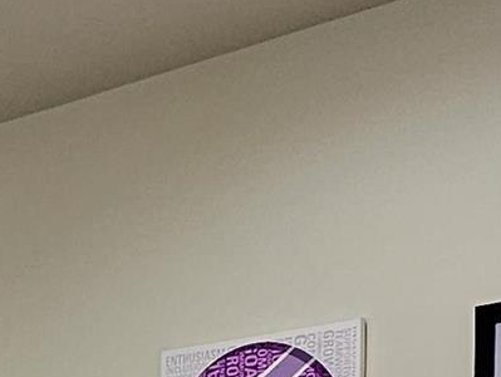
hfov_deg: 18.9
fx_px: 1449
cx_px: -38
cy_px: 738
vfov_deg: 13.0
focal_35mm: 100
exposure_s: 1/60
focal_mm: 2.2
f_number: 2.2
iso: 80
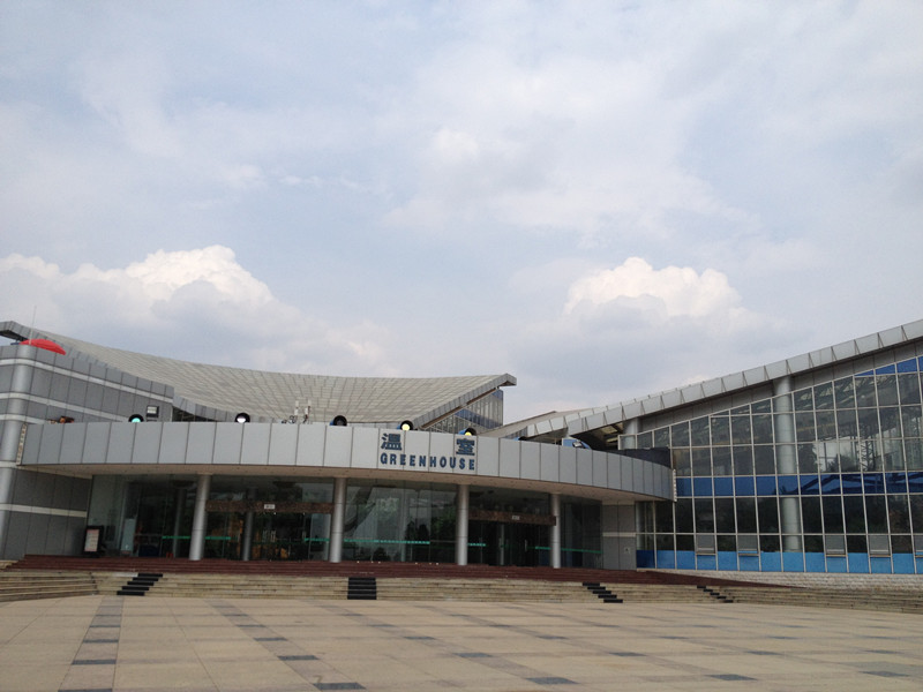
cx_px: 462
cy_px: 346
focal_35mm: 35
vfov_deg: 40.7
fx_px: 933
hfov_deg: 52.6
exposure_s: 1/2513
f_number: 2.4
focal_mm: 4.28
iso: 64
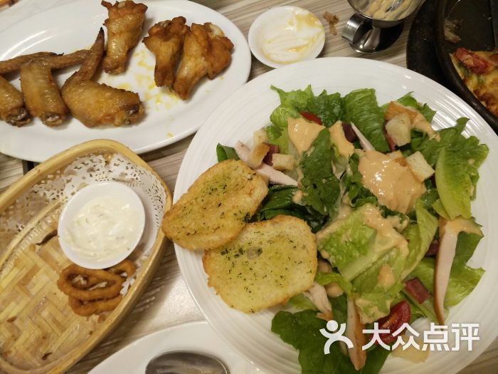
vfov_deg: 61.1
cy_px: 187
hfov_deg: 76.4
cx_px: 249
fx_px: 317
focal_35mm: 22
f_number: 2
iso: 325
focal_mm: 3.79
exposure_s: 1/33.3
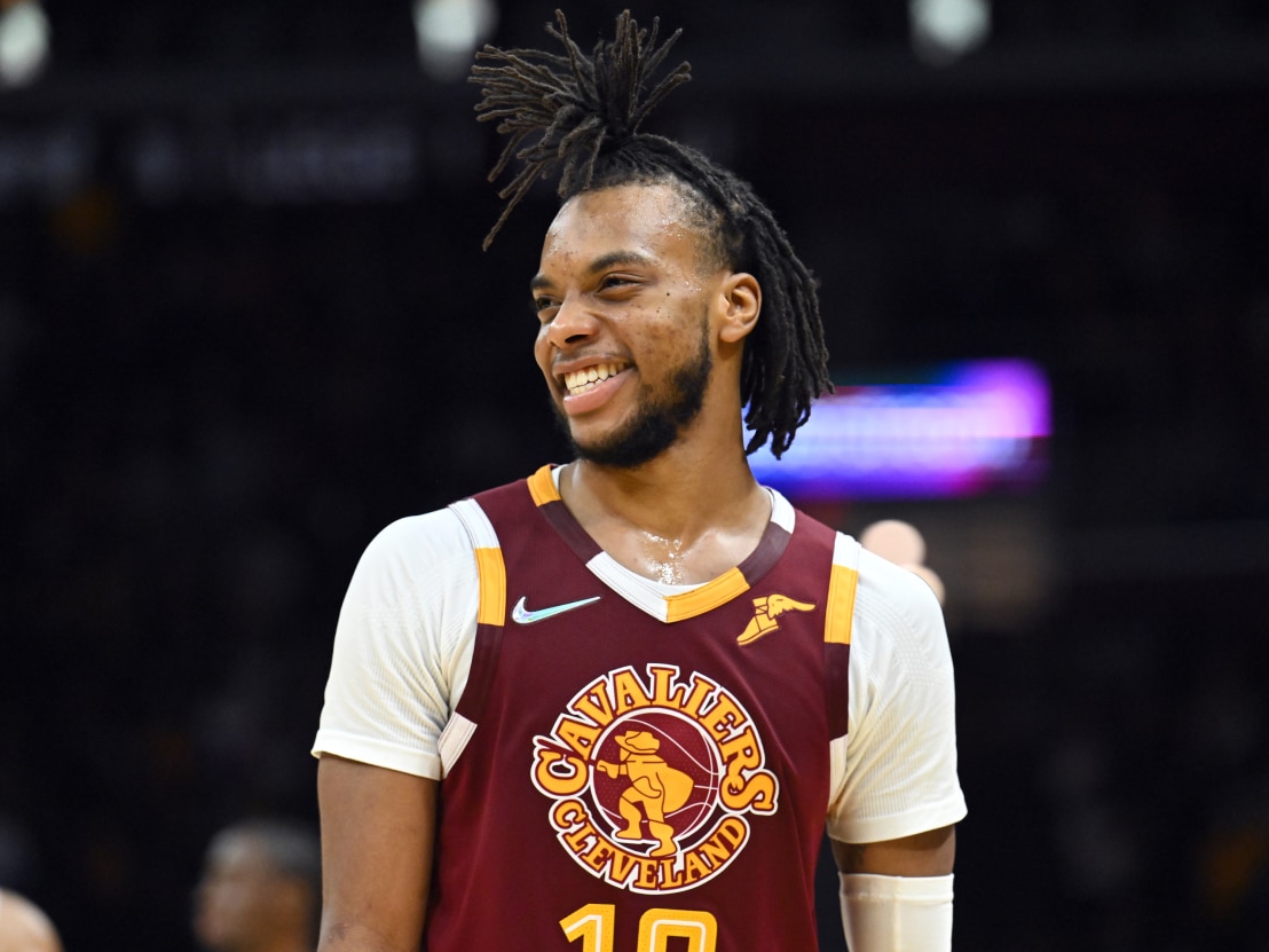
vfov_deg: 6.8
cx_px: 638
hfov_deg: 9.1
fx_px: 7955
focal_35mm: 217
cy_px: 476
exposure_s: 1/1600
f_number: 4
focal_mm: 200
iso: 6400
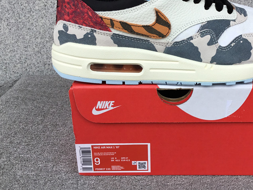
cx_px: 176
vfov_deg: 32.7
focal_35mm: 44
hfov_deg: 42.1
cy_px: 65
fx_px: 322
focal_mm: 3.3
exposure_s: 1/452
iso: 25
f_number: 2.4
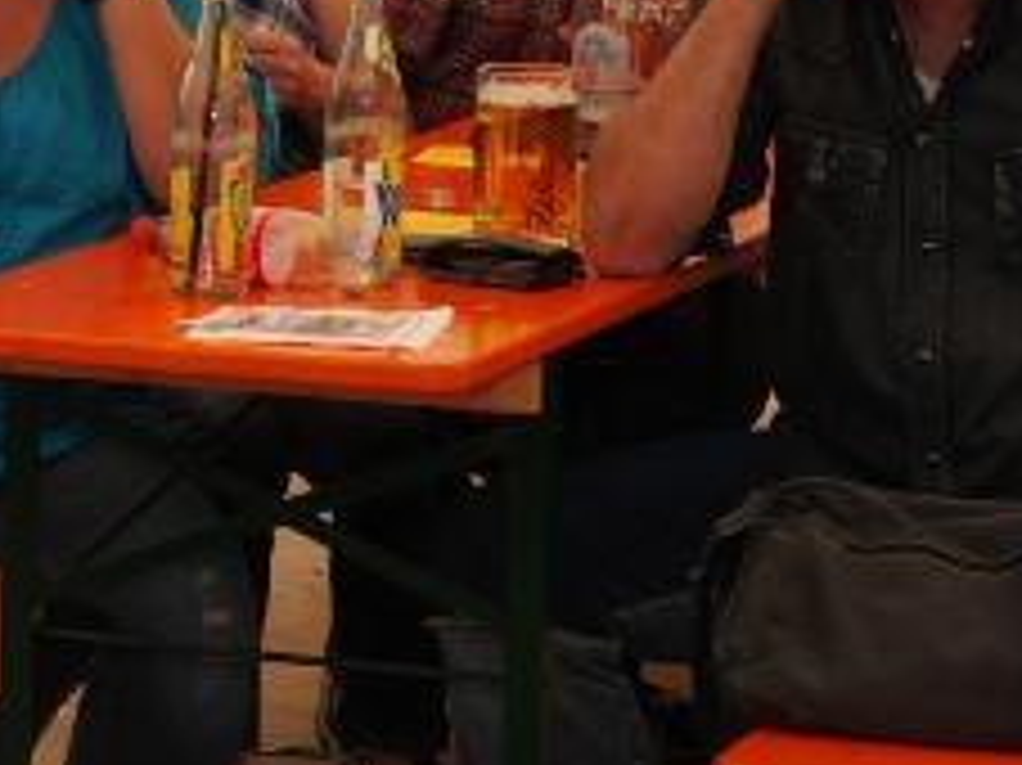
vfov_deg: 8.3
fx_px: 5193
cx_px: -86
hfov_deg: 11.1
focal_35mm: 176
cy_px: -158
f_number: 5.6
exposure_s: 1/160
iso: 200
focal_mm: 25
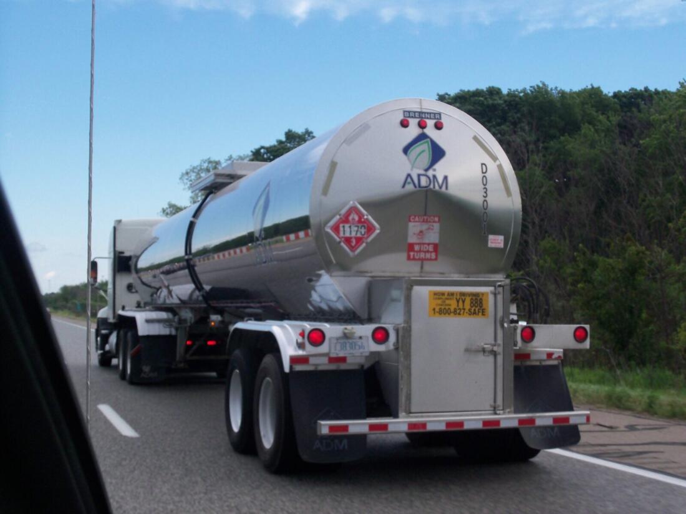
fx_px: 1031
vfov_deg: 28.0
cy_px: 257
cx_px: 343
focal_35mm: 52
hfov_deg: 36.8
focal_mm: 9.3
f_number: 3.3
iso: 160
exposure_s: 1/500
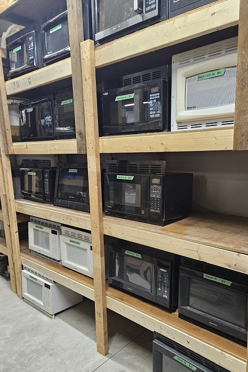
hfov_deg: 47.9
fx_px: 279
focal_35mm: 27
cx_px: 136
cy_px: 206
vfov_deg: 67.2
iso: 320
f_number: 1.8
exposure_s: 1/120
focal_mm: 5.4
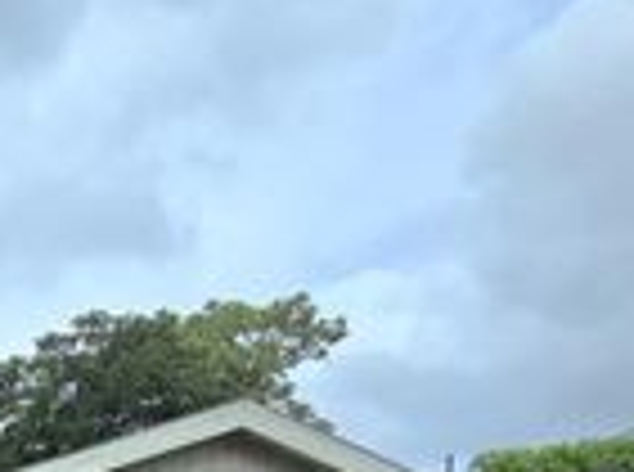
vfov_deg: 25.2
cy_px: 677
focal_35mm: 46
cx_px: -292
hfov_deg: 28.6
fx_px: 840
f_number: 2.2
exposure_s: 1/2500
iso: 50
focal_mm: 2.2
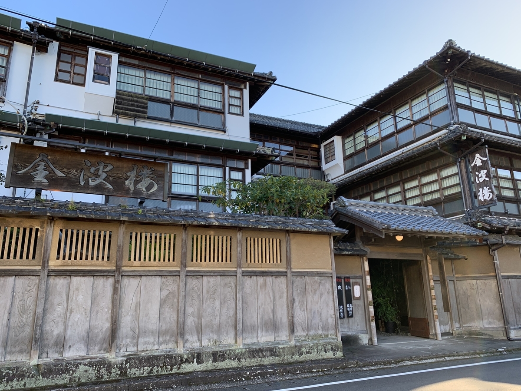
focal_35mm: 26
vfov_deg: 53.1
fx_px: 391
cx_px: 260
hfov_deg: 67.3
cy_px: 196
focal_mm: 4.25
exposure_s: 1/284
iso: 25
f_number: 1.8
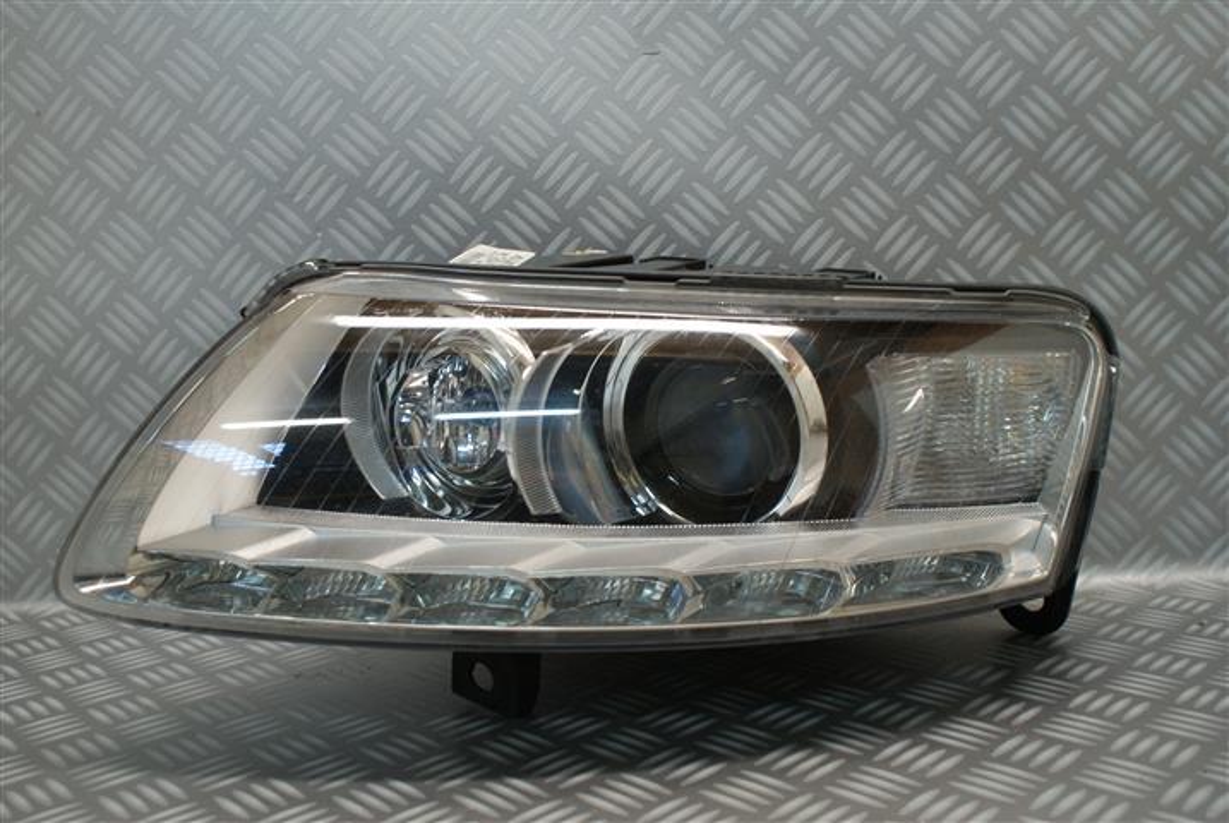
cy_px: 412
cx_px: 614
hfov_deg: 57.2
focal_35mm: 33
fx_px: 1128
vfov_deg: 40.1
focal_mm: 22
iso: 400
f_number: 4
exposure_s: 1/40
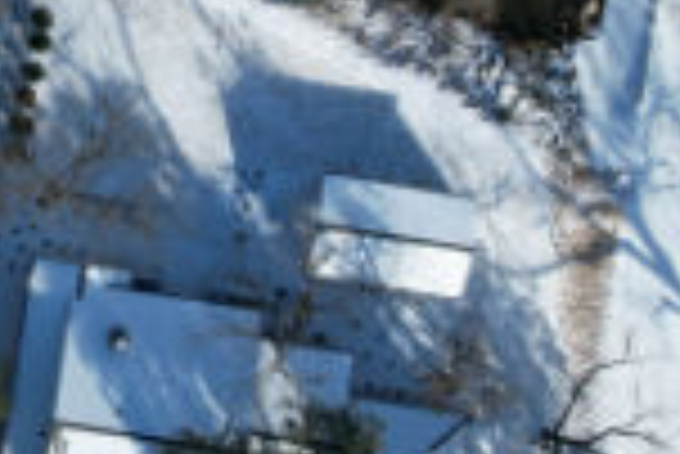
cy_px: 74
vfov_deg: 14.6
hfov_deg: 21.3
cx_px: 36
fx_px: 1758
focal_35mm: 93
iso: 130
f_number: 2.8
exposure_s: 1/2500
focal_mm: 8.4
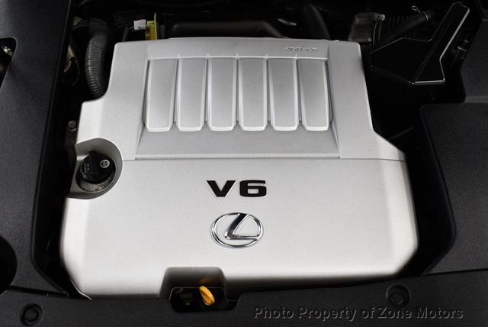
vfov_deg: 36.9
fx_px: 488
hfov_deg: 53.1
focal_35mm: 36
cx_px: 244
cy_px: 164
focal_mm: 18
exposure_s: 1/125
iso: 900
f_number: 3.5
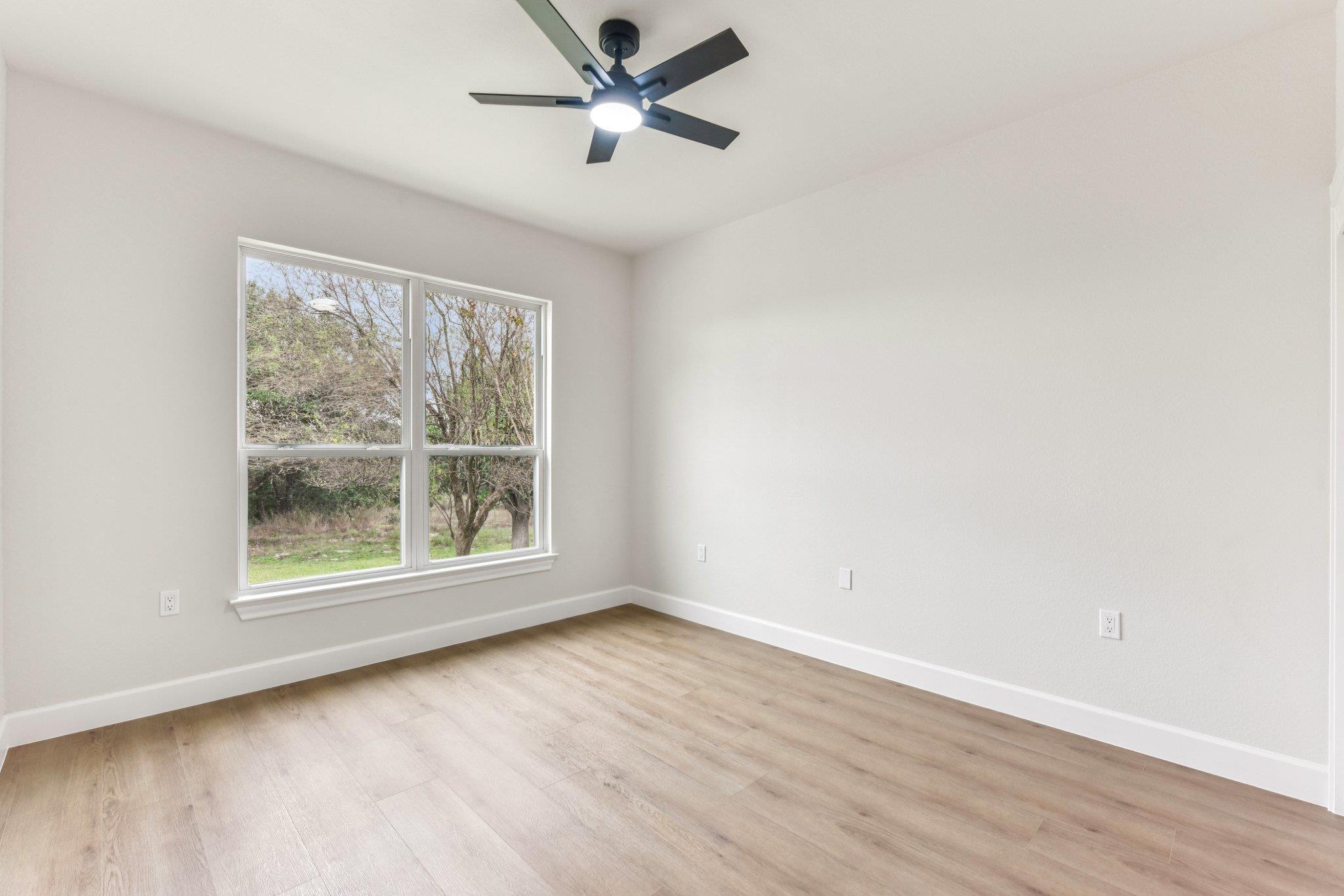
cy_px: 448
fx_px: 560
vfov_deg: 77.3
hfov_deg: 100.4
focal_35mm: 15
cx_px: 672
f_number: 8
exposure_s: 1/30
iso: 400
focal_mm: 15
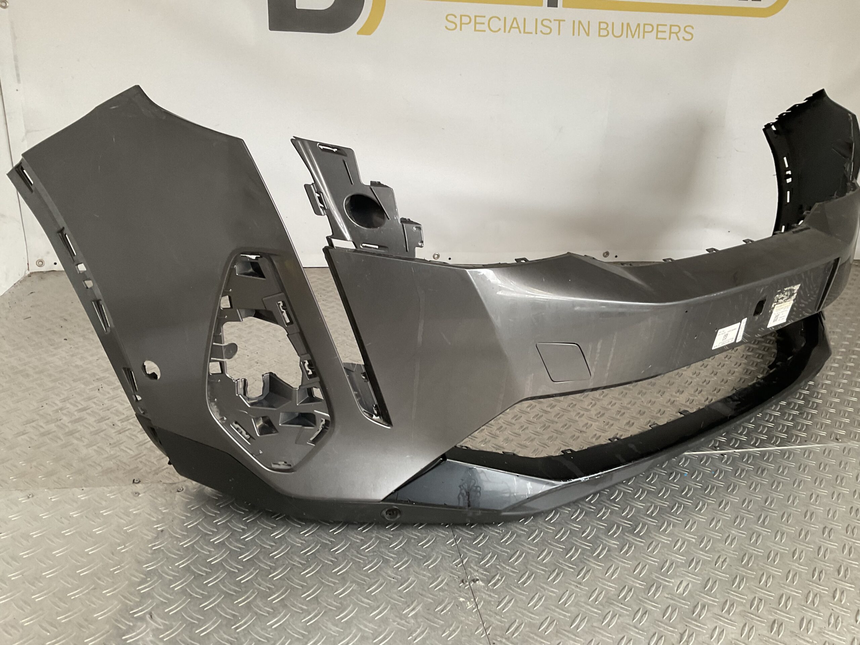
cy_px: 322
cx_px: 430
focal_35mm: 29
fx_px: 720
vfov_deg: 48.2
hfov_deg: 61.7
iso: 64
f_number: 1.8
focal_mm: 3
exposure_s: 1/50
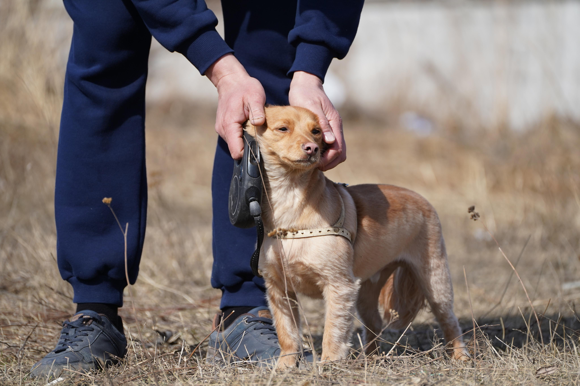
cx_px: 290
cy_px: 193
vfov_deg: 6.5
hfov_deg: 9.8
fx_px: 3399
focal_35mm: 211
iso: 320
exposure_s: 1/1000
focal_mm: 211
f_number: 5.6
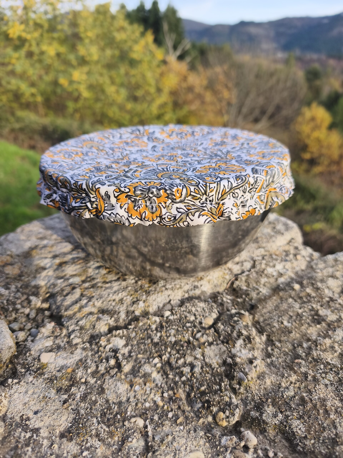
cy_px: 229
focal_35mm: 23
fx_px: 304
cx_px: 172
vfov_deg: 73.9
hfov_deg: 58.9
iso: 50
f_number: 1.65
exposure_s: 1/290
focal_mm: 6.18
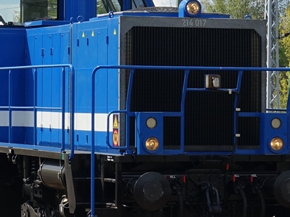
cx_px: 57
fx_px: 1248
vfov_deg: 10.0
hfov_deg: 13.2
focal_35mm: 149
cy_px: 88
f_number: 4
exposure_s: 1/800
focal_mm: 18.92
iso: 100
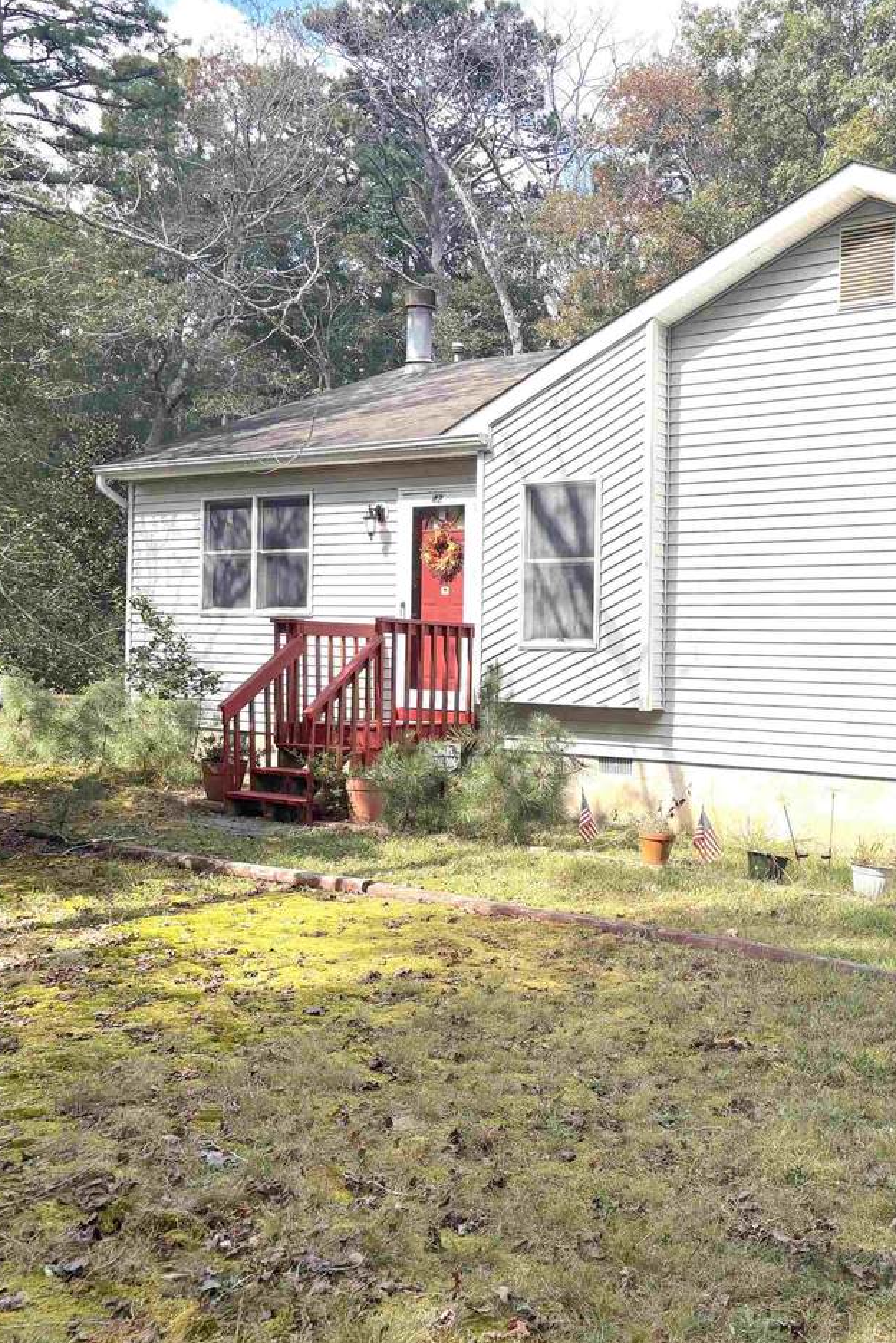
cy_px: 661
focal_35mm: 37
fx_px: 1380
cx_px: 692
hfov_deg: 35.0
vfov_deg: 51.9
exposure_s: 1/2857
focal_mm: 5.96
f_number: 1.6
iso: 50
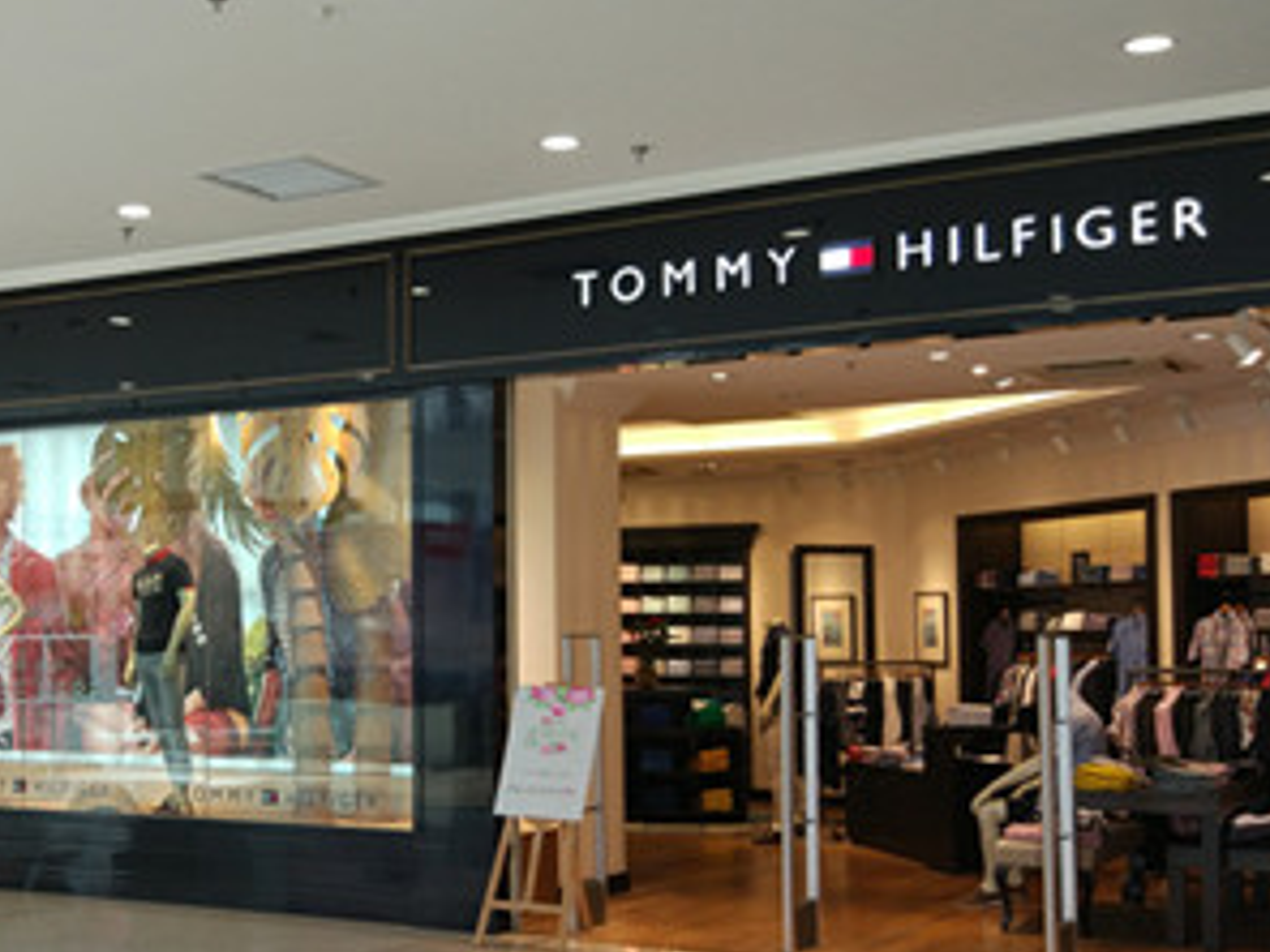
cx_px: 369
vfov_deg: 27.9
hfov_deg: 36.2
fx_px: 1908
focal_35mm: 52
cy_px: 605
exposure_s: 1/100
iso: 192
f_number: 2
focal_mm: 4.26
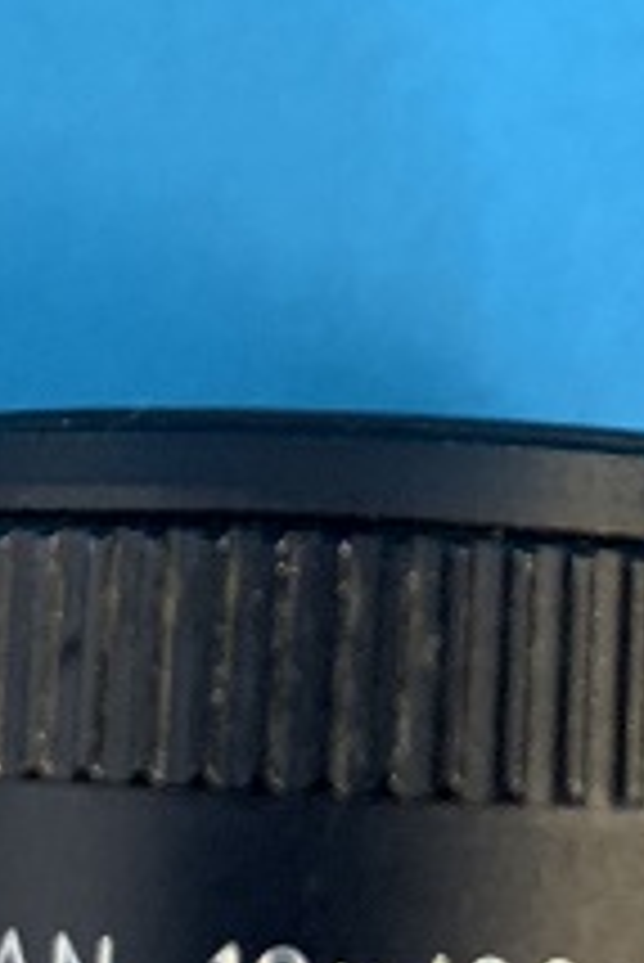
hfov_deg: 13.4
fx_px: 2732
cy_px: 326
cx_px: 345
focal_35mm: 102
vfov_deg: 19.9
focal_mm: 4.25
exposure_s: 1/50
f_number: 1.8
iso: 400
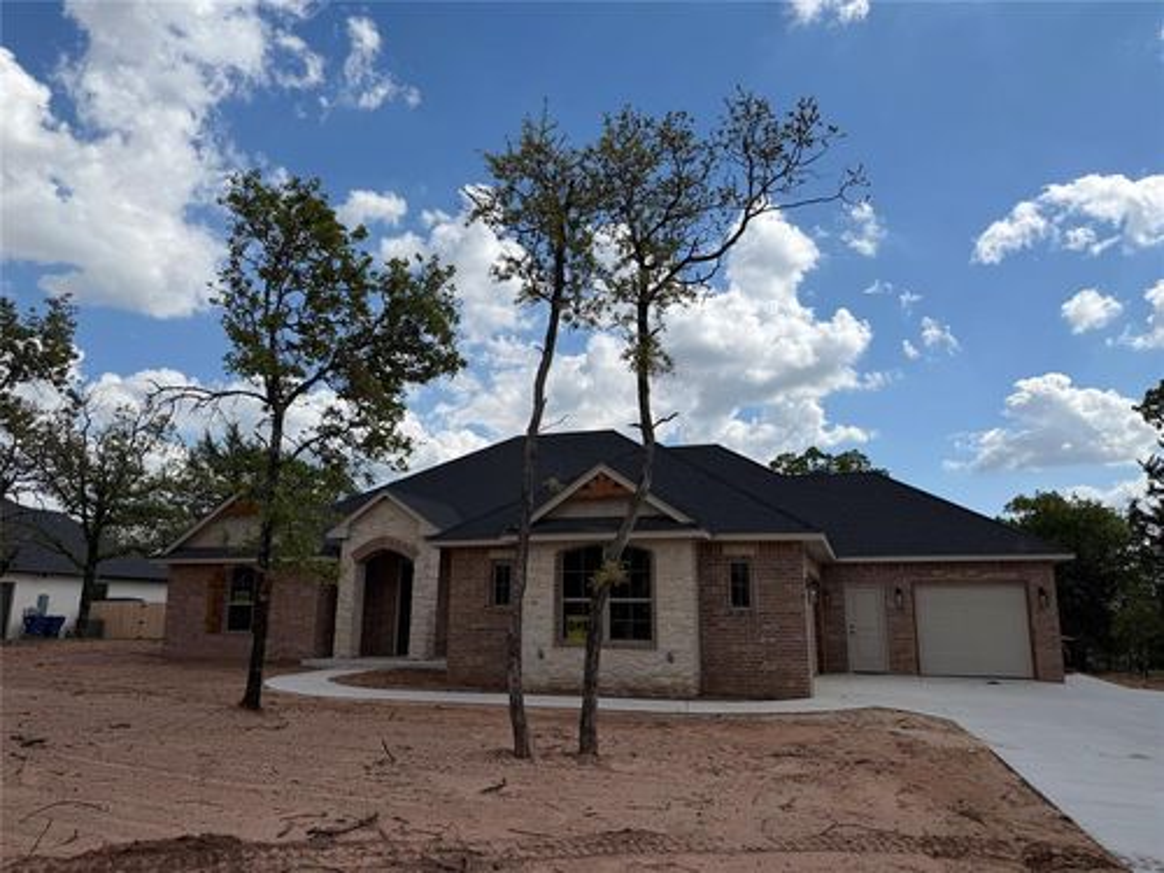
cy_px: 436
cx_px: 582
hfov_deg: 71.6
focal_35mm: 24
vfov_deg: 56.8
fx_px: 807
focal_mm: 6.76
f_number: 1.78
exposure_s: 1/8130
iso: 80
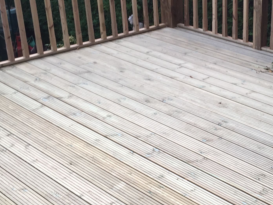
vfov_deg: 21.6
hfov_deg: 27.6
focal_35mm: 68
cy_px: 117
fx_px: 536
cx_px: 242
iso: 40
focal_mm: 4.15
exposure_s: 1/100
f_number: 2.2
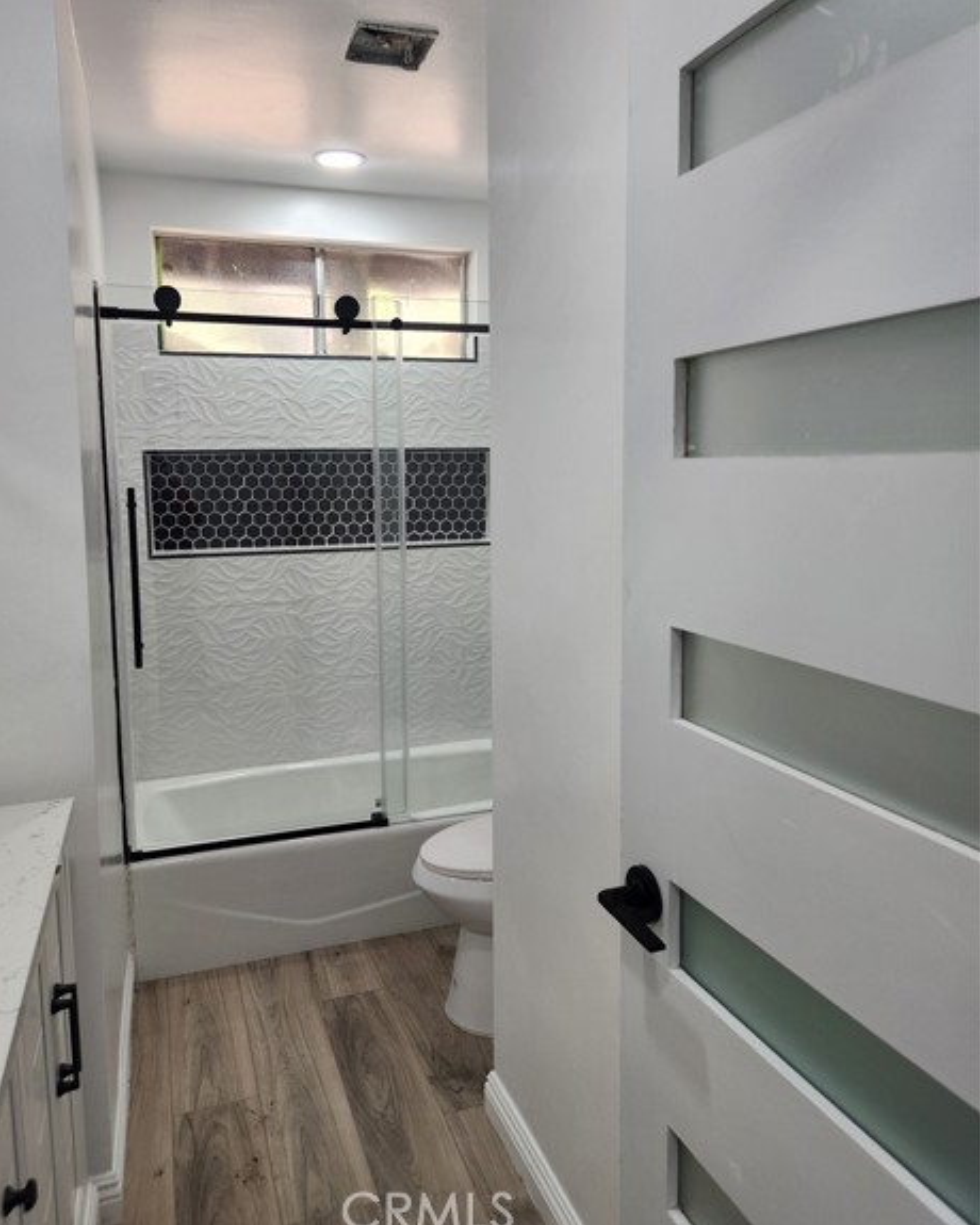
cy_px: 560
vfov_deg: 68.0
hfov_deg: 56.8
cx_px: 471
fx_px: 906
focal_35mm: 25
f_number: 1.8
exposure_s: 1/120
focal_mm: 5.4
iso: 80
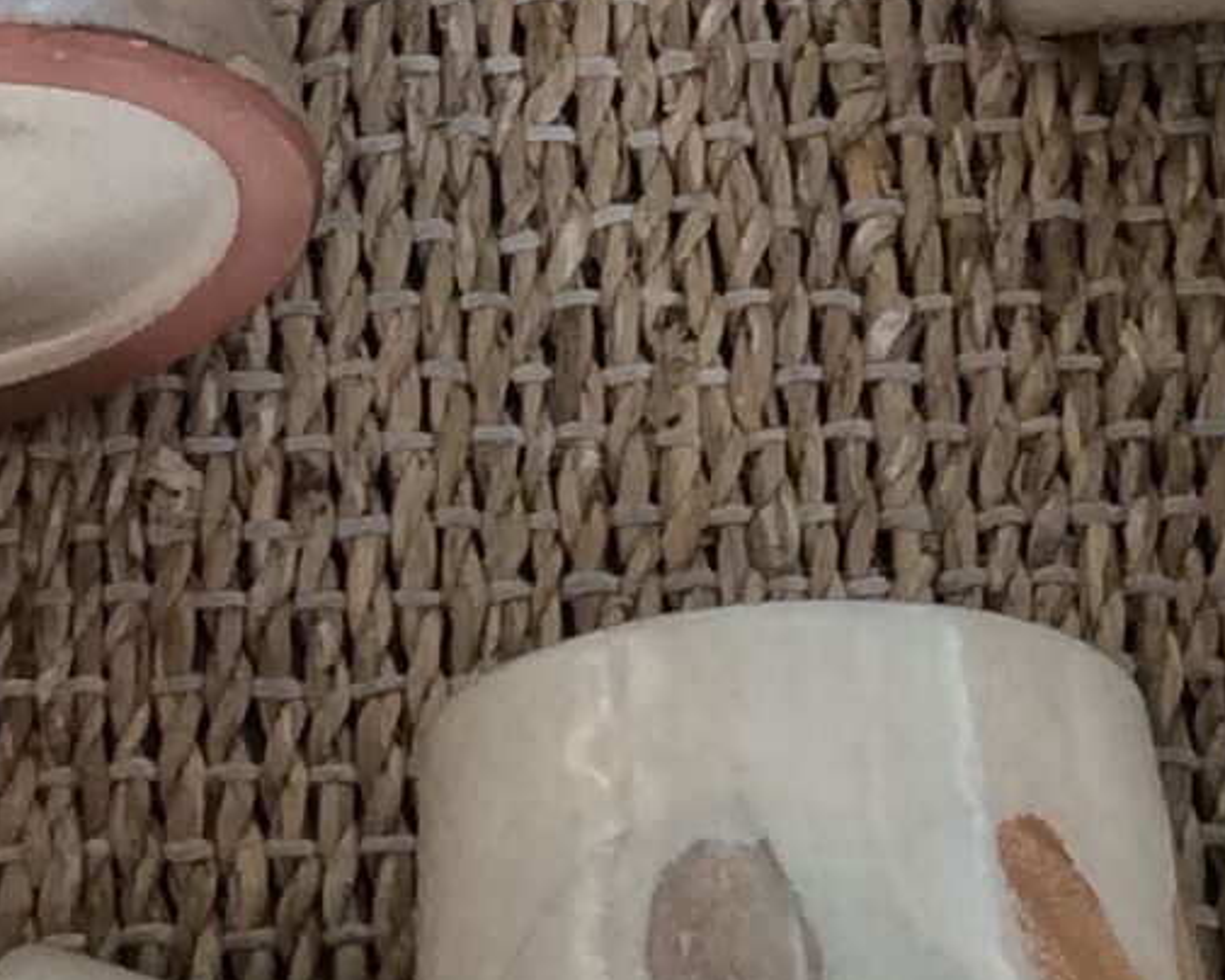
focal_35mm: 160
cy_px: -131
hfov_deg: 11.9
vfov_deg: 9.5
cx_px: -143
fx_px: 5801
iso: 64
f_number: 2.4
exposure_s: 1/25
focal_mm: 3.3
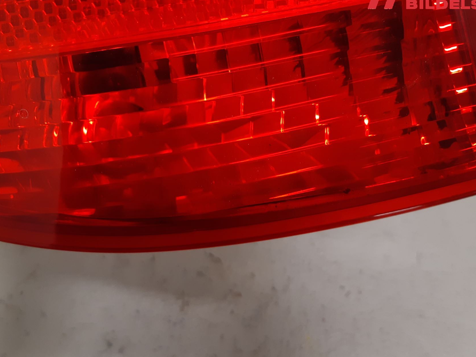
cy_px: 180
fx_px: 440
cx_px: 250
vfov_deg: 44.2
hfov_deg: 56.8
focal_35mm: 32
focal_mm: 3.93
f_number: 1.7
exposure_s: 1/50
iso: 125
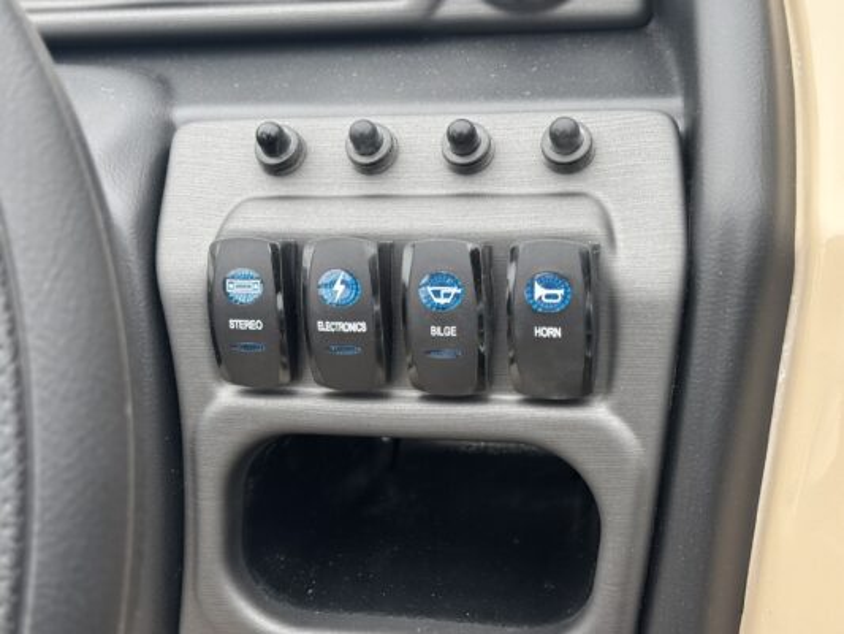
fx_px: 1268
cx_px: 422
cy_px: 317
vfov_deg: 28.0
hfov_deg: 36.8
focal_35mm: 52
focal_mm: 5.96
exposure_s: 1/116
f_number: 1.6
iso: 50
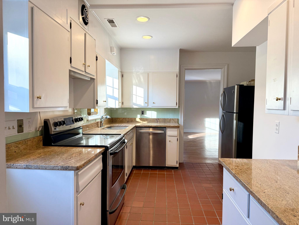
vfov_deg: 56.8
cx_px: 150
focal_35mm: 24
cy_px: 112
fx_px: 207
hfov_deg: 71.6
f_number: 1.78
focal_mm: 6.76
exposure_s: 1/228
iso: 160
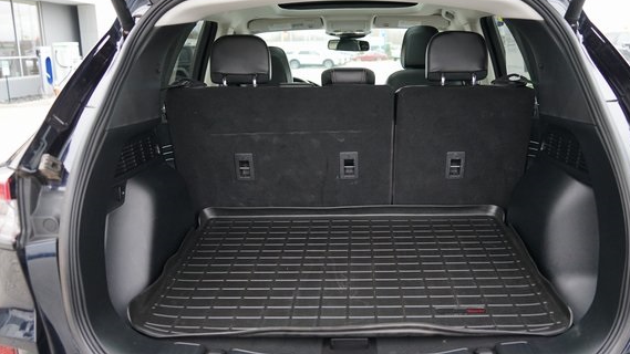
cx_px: 335
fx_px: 551
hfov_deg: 59.4
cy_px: 184
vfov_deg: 35.6
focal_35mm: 33
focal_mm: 28
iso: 1600
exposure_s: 1/160
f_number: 3.5
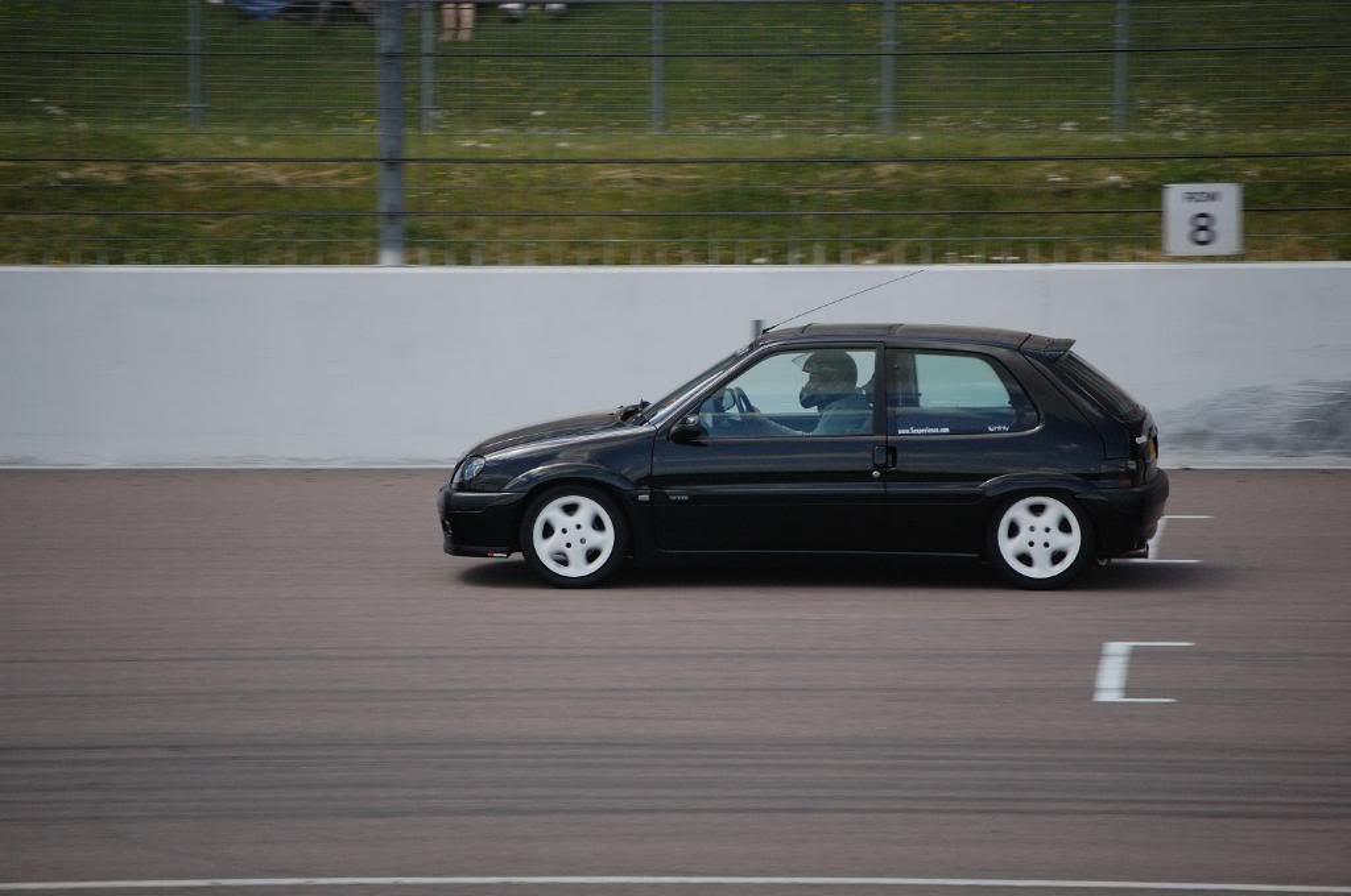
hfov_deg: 6.9
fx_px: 11244
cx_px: 676
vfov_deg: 4.6
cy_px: 448
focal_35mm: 300
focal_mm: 200
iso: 720
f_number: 5.6
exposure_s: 1/500
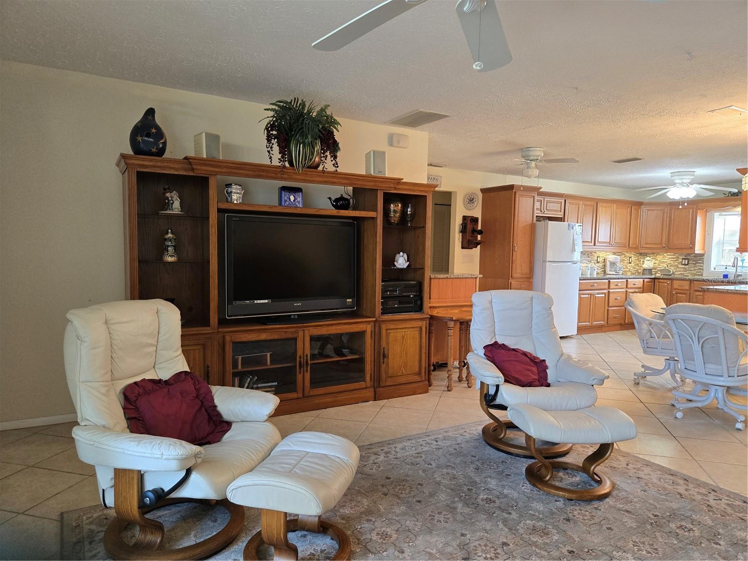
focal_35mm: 23
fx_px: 497
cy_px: 280
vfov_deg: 58.9
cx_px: 374
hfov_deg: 73.9
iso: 400
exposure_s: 1/120
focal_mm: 5.4
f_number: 1.8
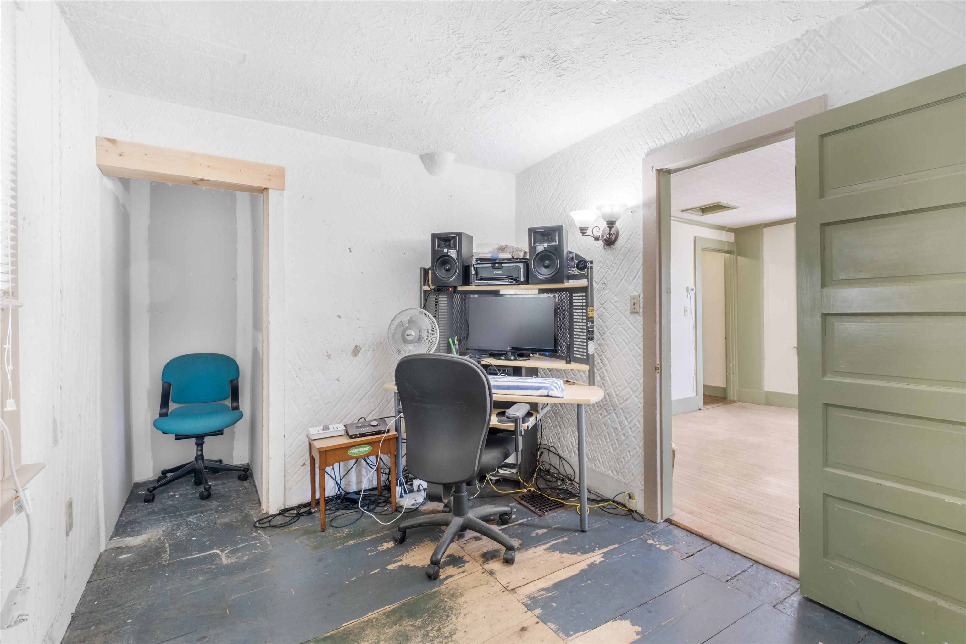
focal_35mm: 15
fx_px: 402
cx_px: 483
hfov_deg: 100.4
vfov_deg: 77.3
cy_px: 322
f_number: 8
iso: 400
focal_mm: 10
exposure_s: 1/25
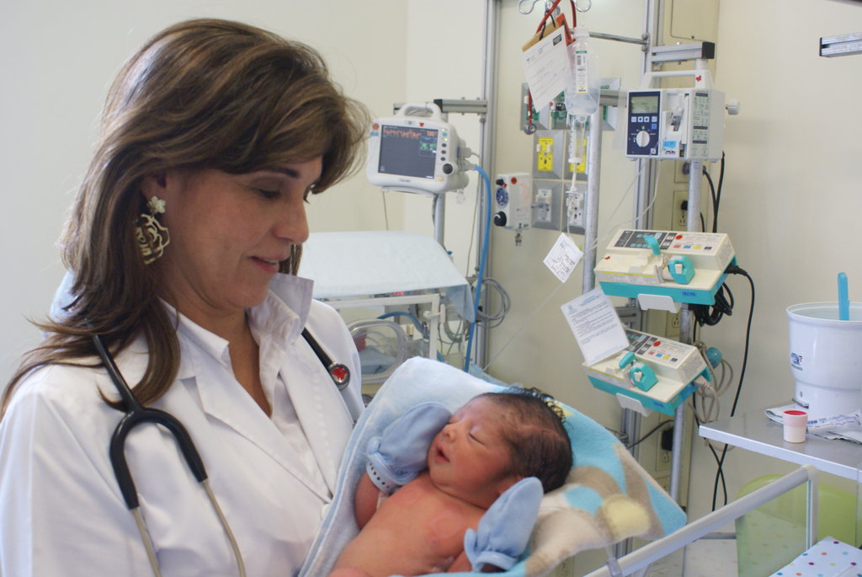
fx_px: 935
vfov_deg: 34.3
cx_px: 431
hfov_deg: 49.5
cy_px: 288
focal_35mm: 39
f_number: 4.5
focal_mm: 26
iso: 400
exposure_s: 1/40
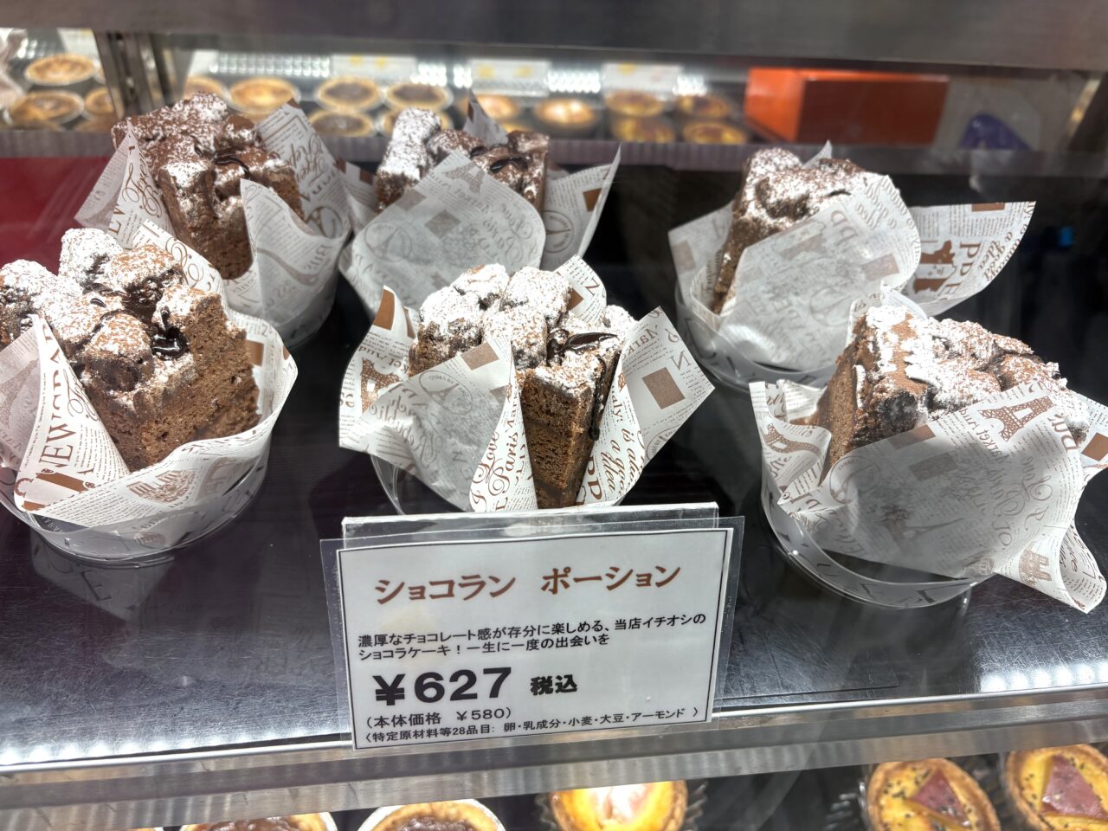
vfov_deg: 53.1
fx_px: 832
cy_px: 416
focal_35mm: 26
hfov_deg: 67.3
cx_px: 554
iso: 40
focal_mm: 5.96
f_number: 1.6
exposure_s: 1/131
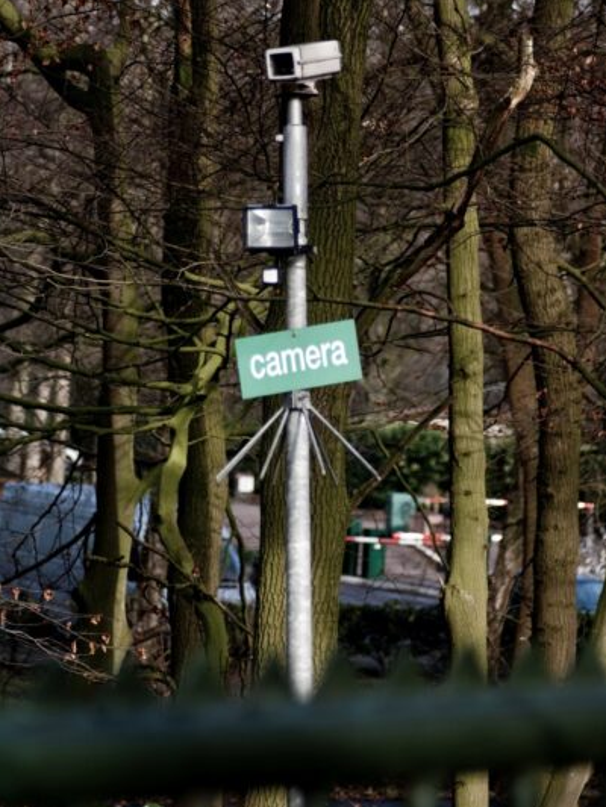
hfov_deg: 7.6
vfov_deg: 10.1
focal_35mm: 195
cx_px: 303
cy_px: 400
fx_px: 4550
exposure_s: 1/200
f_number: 4
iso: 100
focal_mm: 120
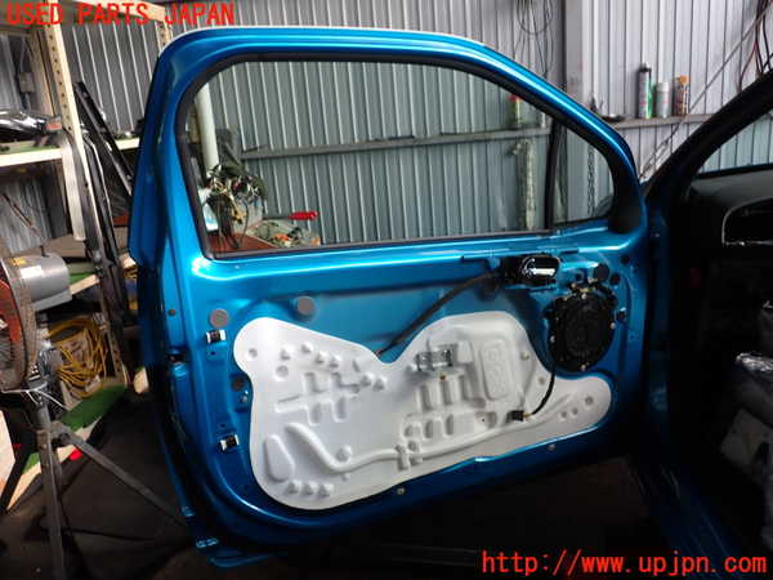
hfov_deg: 60.0
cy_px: 290
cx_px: 386
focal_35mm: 30
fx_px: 670
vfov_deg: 46.8
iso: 100
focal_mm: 5.4
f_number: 3.2
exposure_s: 1/80
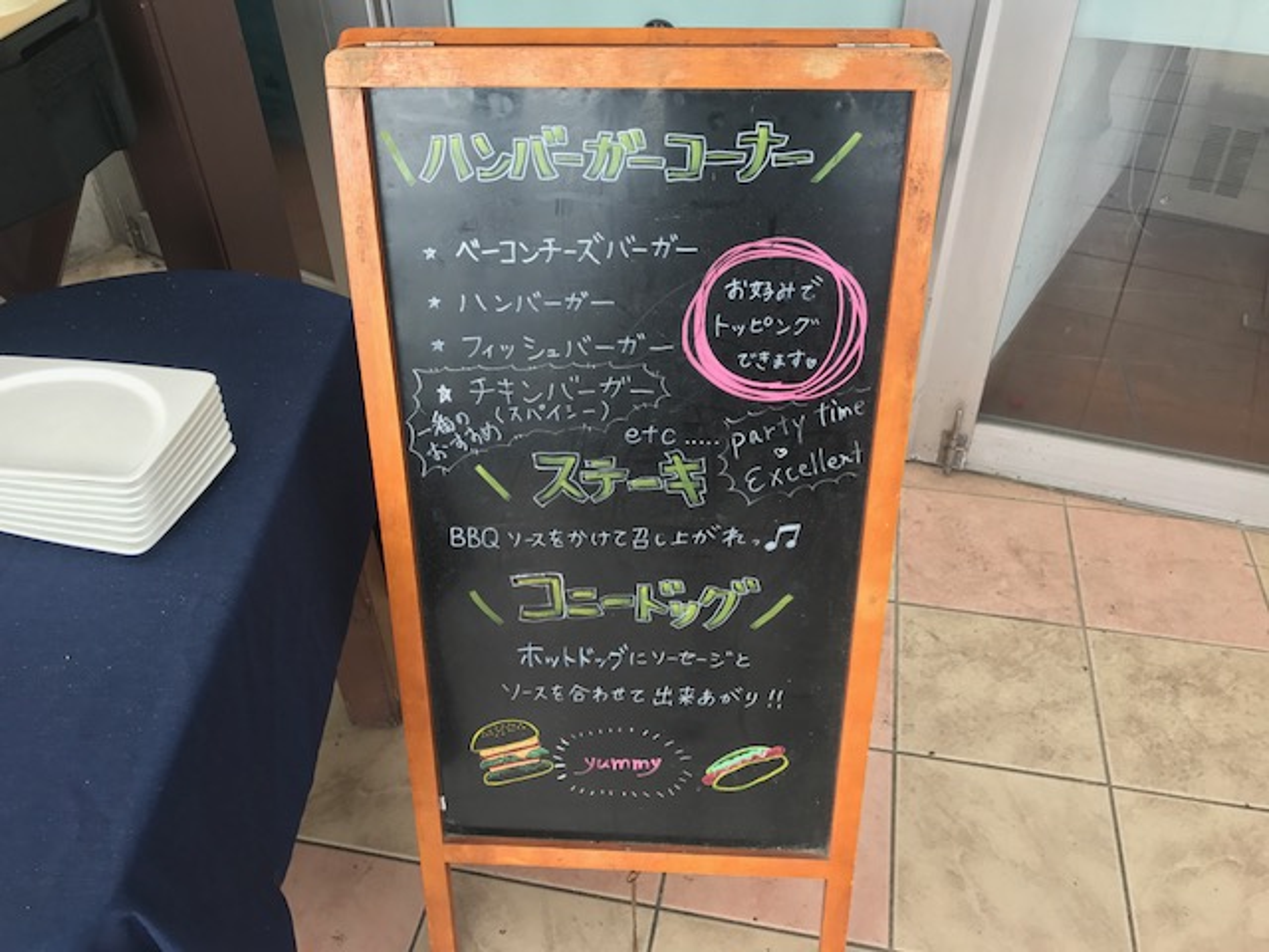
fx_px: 1026
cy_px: 476
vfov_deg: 49.7
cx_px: 634
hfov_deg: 63.4
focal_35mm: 28
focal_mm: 3.99
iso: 25
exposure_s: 1/60
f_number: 1.8
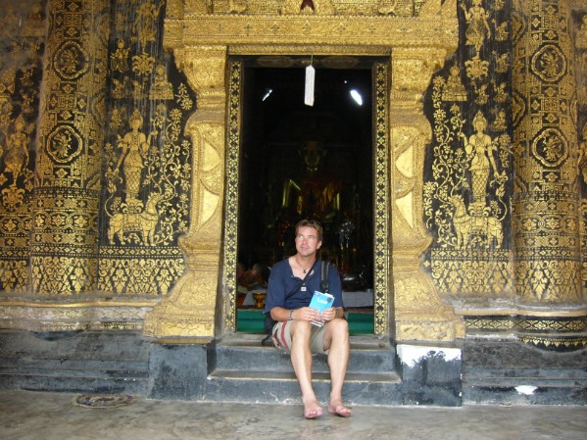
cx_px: 294
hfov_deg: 52.6
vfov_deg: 40.7
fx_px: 593
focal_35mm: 35
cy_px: 220
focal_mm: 5.8
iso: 200
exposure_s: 1/60
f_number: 2.8
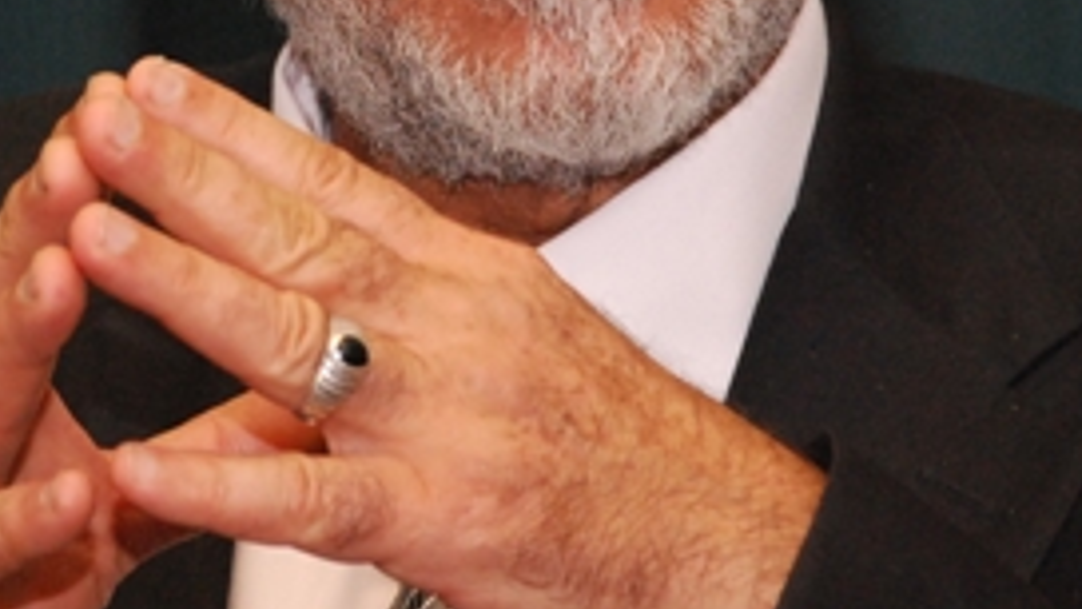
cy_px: -28
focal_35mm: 352
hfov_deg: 6.1
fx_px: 10106
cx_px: 68
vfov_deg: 3.4
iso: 1600
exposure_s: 1/200
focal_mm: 95
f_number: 5.6
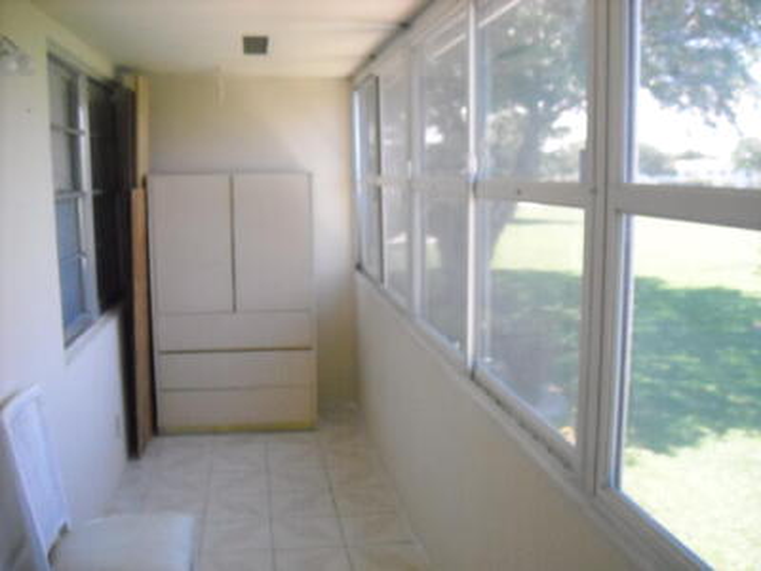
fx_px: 769
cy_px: 286
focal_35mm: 35
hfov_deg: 52.6
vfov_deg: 40.7
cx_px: 380
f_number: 2.8
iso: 800
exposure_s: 1/161
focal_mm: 5.7
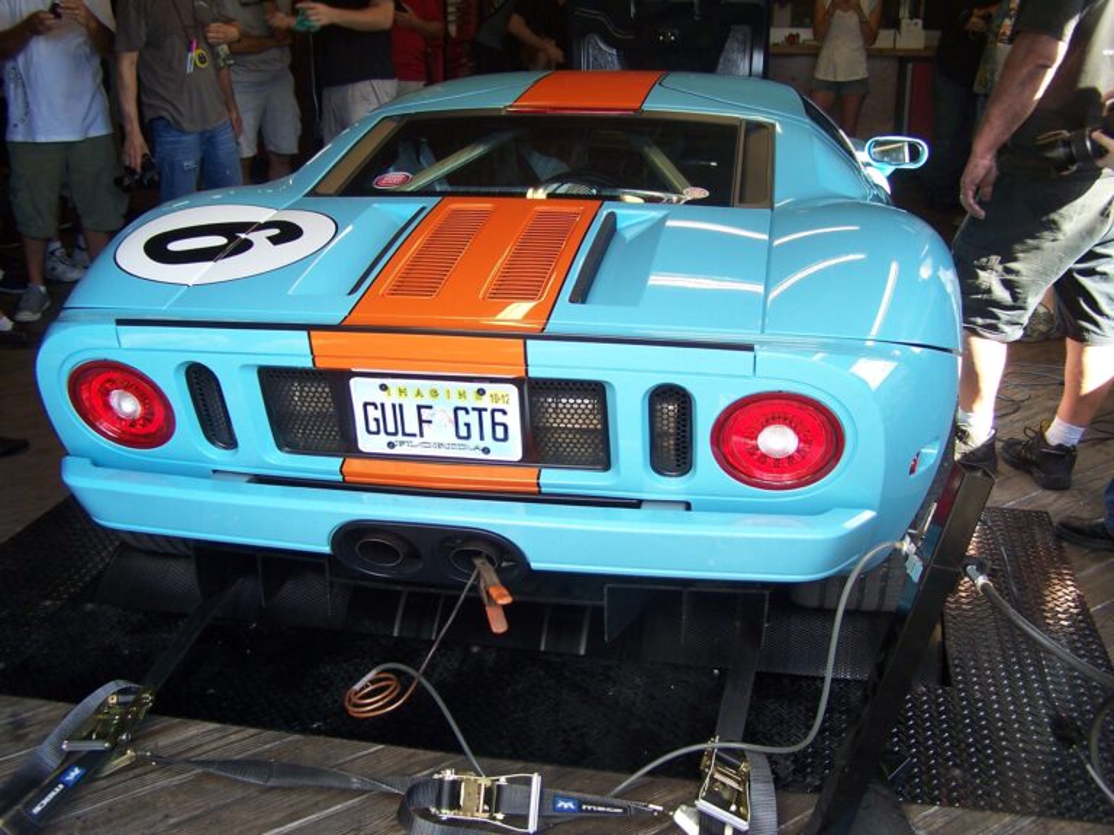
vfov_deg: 37.7
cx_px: 557
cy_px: 418
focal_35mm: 38
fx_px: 1223
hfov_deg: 49.0
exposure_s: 1/60
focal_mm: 6.3
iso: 80
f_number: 2.8
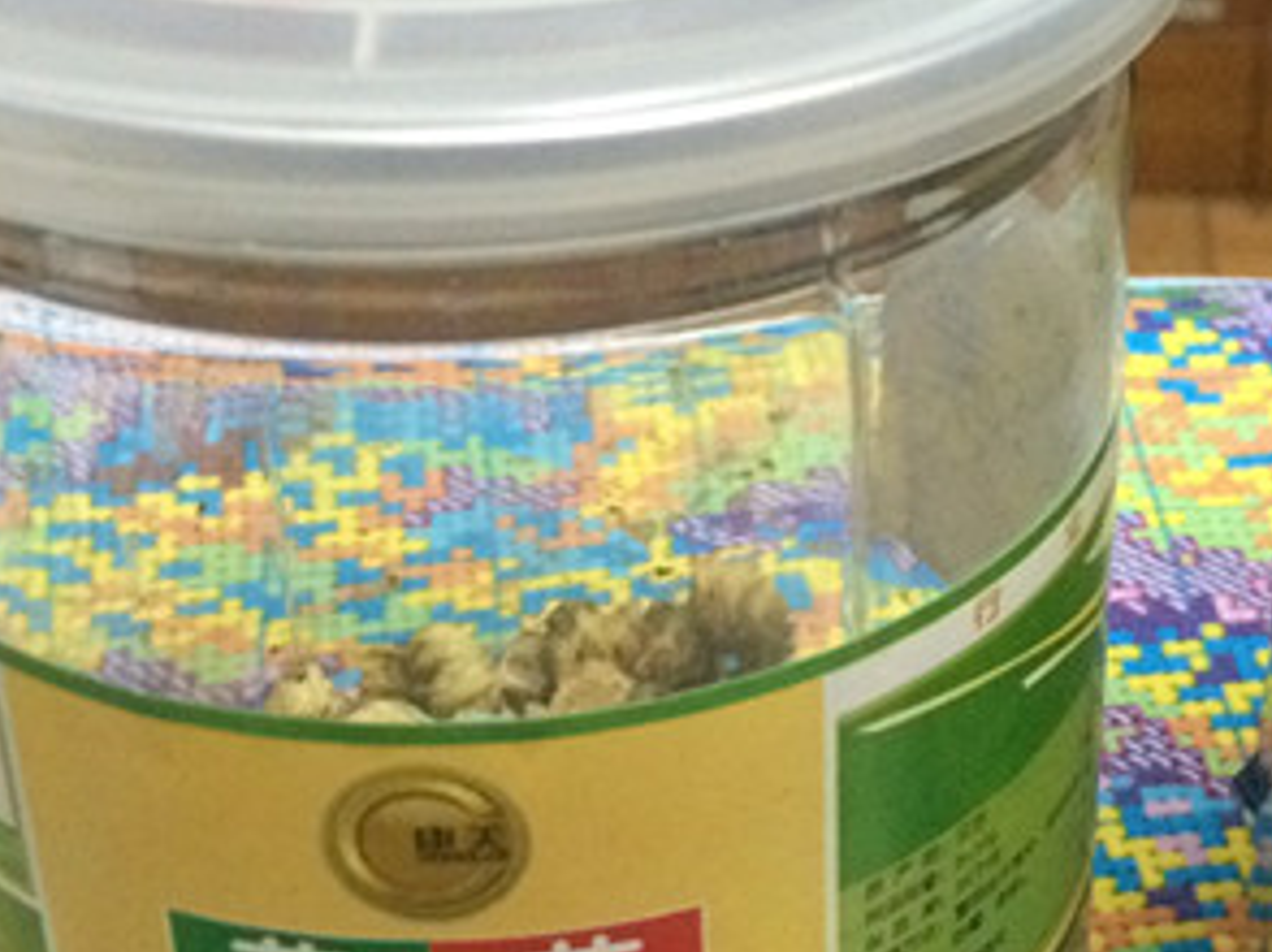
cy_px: 493
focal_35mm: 79
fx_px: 2901
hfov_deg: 24.0
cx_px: 1164
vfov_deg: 18.6
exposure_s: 1/15
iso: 400
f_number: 2.2
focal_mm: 4.15
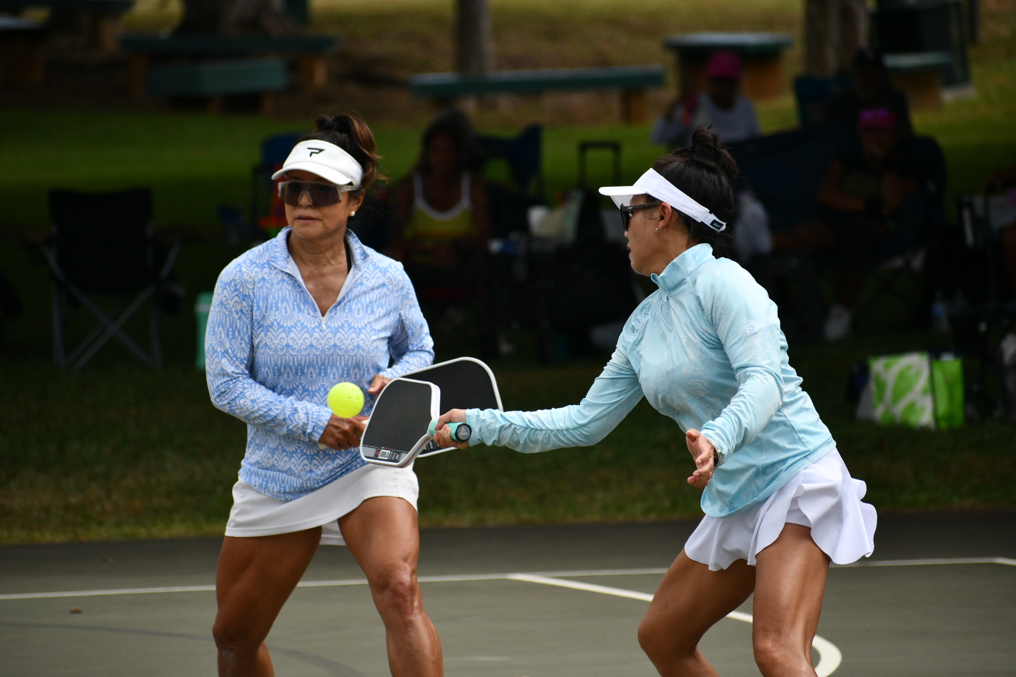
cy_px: 338
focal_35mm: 315
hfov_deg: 6.5
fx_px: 8889
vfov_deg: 4.4
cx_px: 508
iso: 320
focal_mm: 210
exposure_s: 1/2500
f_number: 5.3
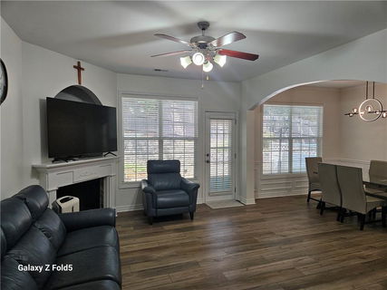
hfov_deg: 73.9
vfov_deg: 58.9
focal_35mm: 23
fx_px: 257
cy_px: 145
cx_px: 194
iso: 80
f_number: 1.8
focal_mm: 5.4
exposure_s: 1/120
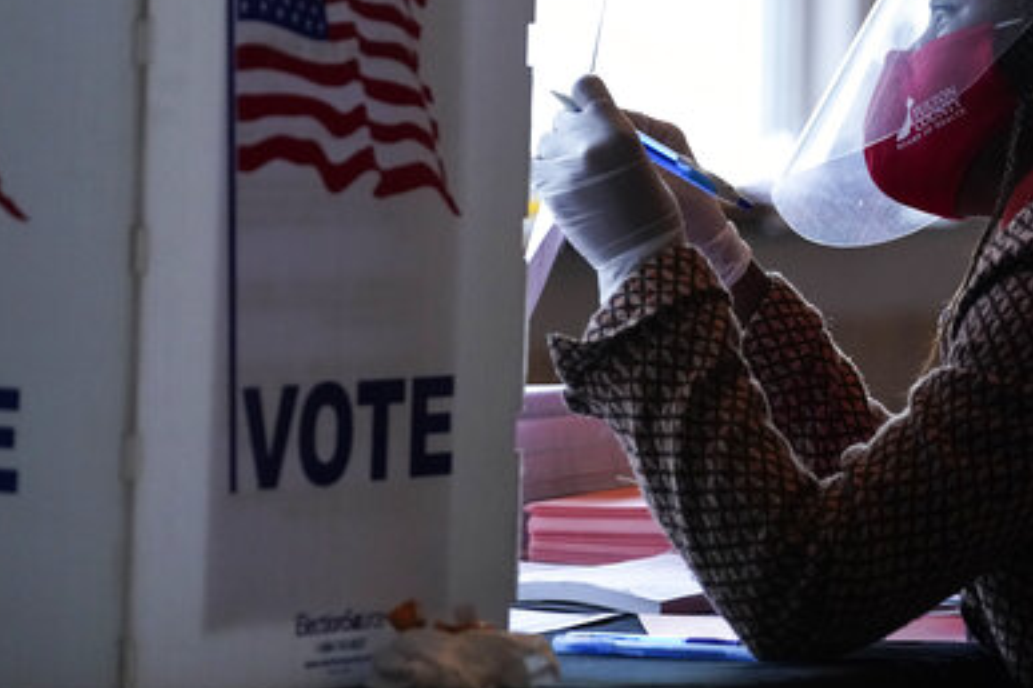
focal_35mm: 315
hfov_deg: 6.5
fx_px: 9038
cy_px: 327
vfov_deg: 4.4
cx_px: 609
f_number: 5.6
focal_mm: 238
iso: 6400
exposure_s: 1/500
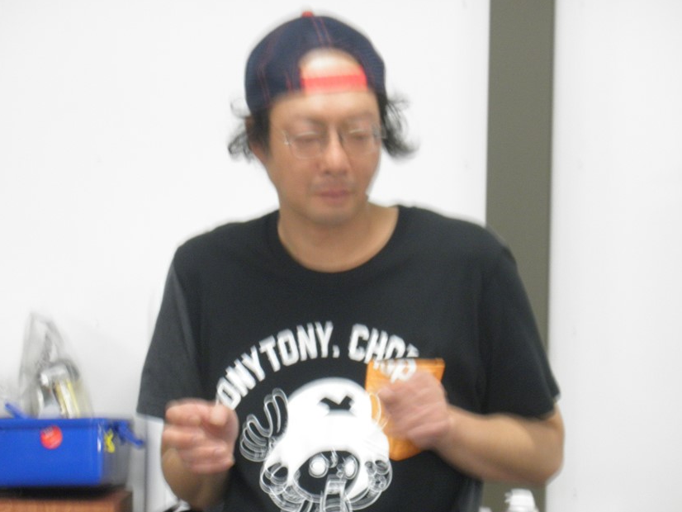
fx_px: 6839
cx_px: 315
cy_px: 287
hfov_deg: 5.7
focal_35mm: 347
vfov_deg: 4.3
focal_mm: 50
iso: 200
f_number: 5.9
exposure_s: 1/4
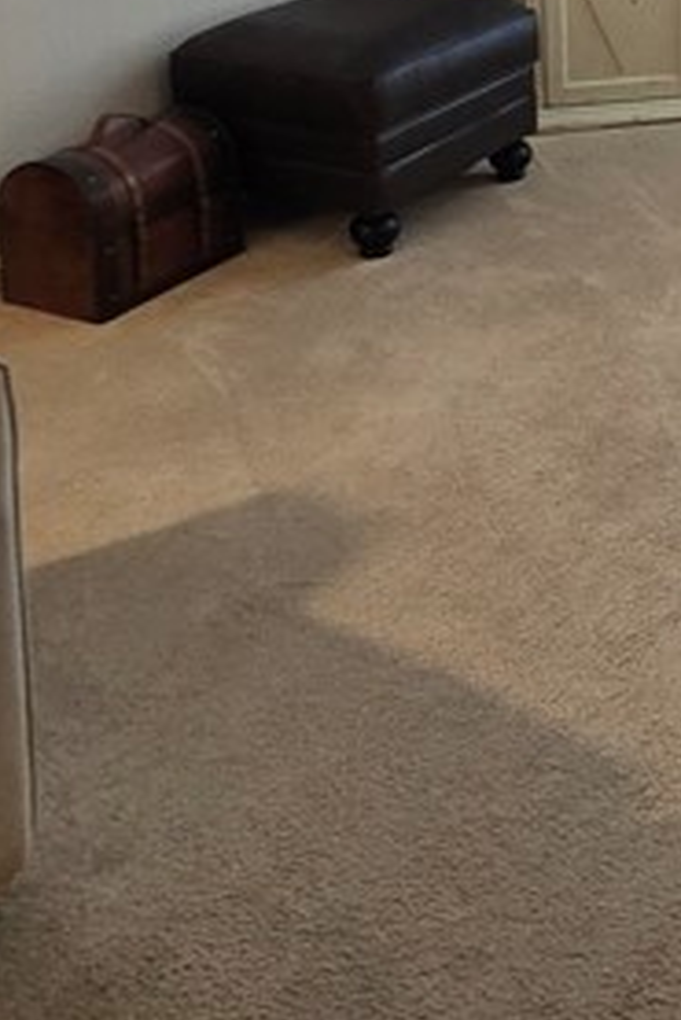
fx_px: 1417
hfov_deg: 24.9
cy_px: -295
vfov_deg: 31.1
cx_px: 777
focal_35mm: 50
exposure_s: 1/60
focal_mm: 2.2
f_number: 2.2
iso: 250
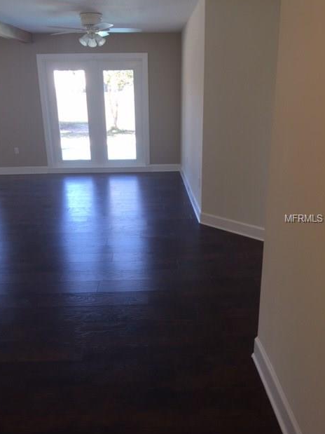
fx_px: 376
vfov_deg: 60.0
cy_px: 219
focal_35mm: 30
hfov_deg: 46.8
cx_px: 159
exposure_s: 1/60
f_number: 2.2
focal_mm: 4.15
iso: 40
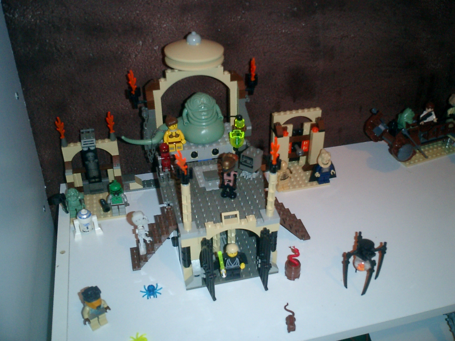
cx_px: 228
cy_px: 170
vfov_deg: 39.7
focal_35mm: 36
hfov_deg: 51.4
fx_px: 473
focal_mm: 7.5
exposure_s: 1/30
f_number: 3.2
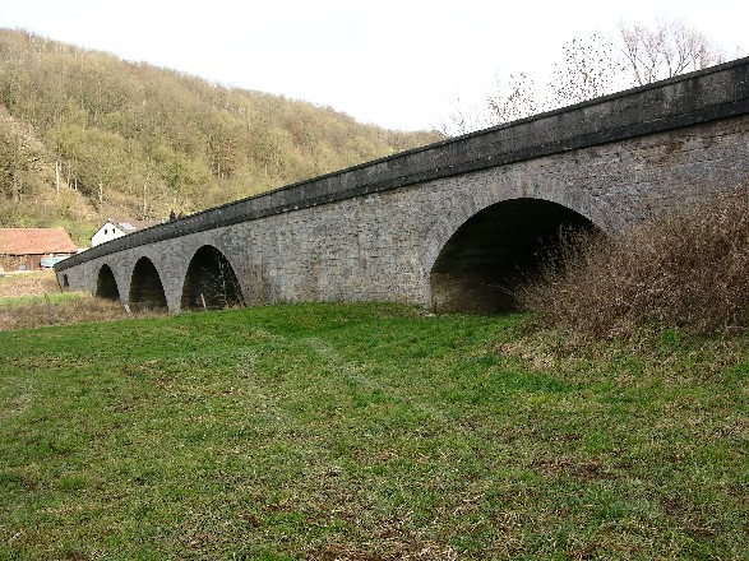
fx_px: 757
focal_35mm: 35
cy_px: 280
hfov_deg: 52.6
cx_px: 374
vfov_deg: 40.7
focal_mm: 8.9
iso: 50
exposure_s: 1/56.4
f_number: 5.6
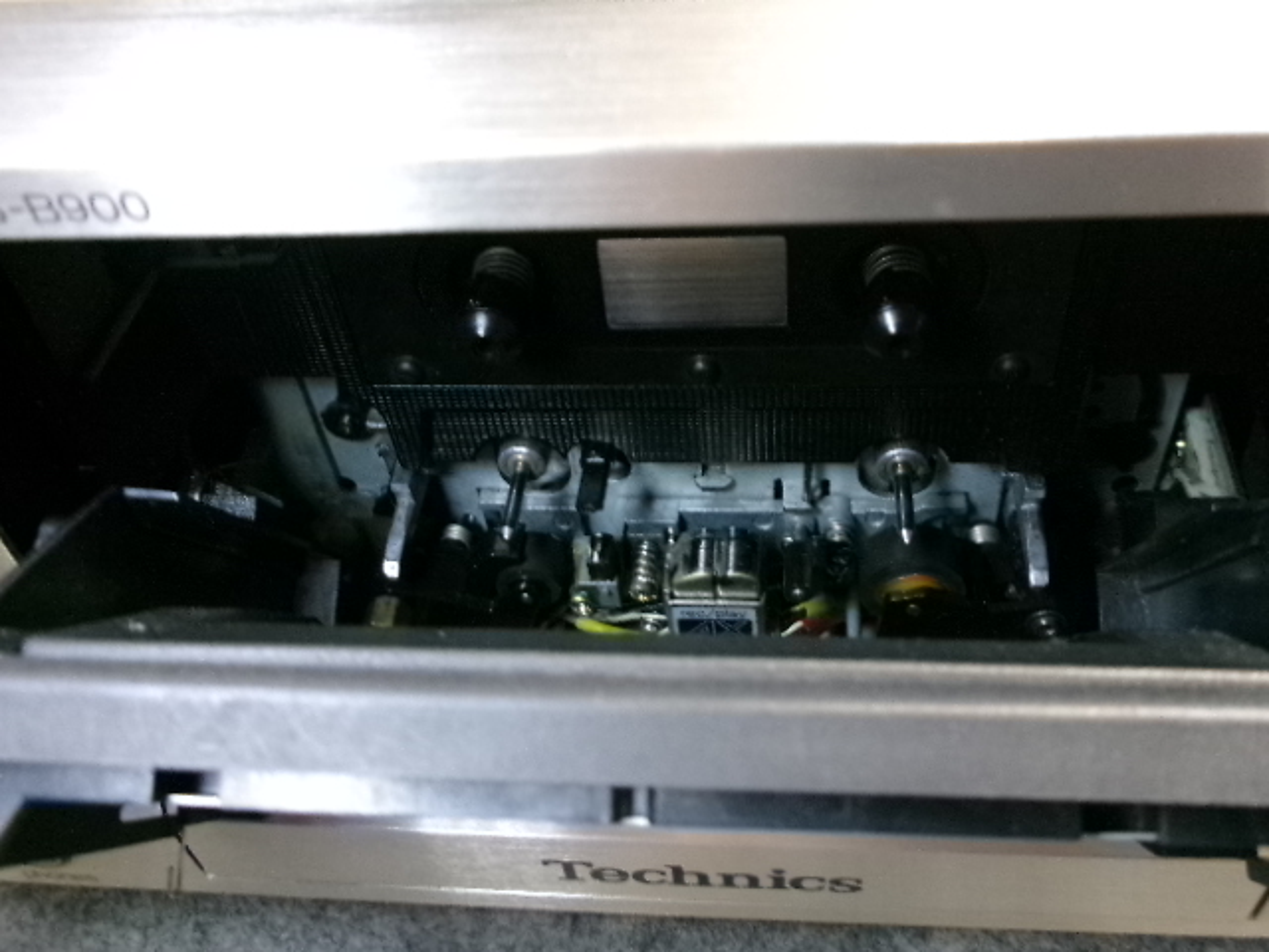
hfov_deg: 51.4
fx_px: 1320
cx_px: 634
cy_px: 476
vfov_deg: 39.7
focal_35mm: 36
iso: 800
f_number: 4.5
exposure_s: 1/34
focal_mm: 6.4
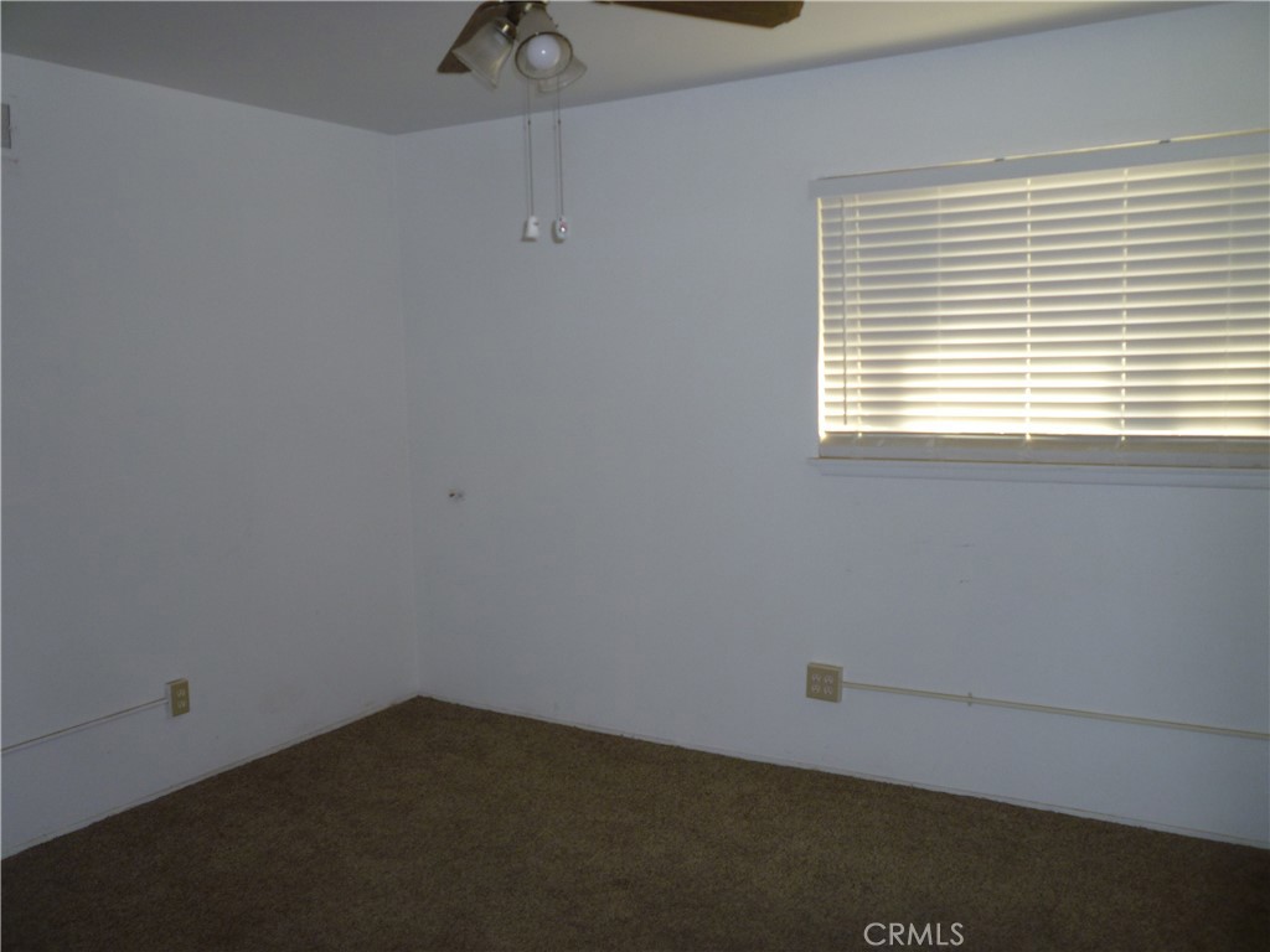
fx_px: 1064
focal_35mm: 29
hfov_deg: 61.7
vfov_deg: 48.2
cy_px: 476
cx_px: 635
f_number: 3.3
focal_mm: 5.2
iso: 100
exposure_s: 1/30
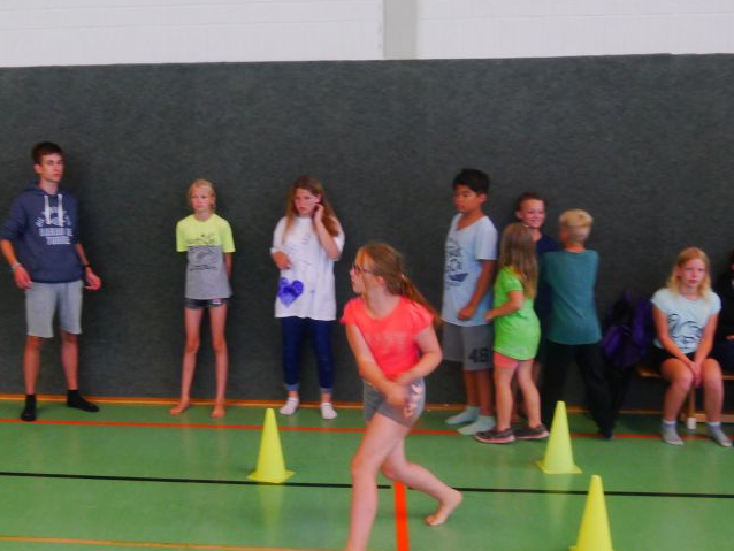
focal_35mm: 47
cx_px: 250
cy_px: 280
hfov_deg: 40.0
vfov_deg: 30.9
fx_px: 997
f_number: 3.6
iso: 1000
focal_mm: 15
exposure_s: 1/60
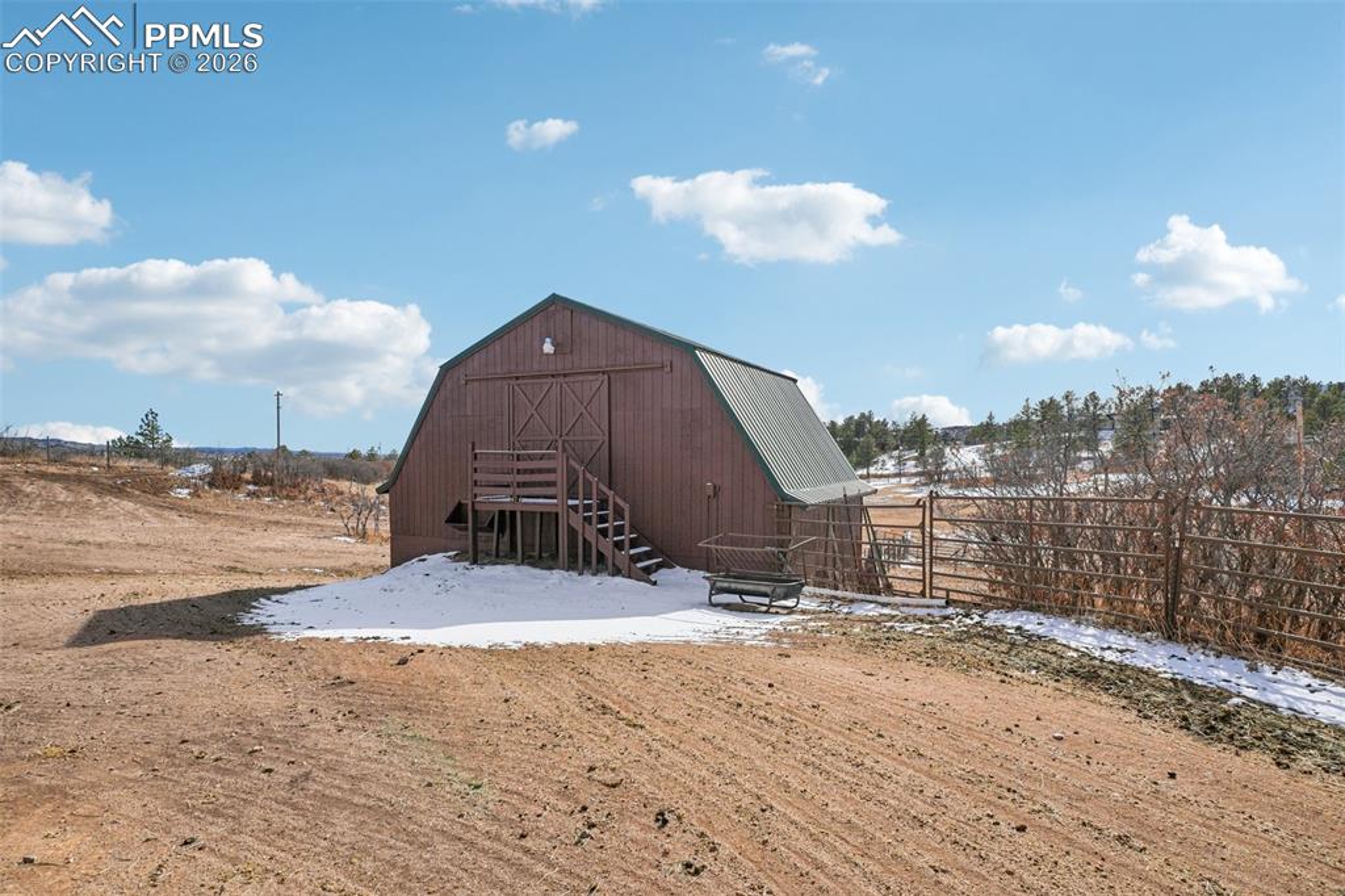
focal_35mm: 16
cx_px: 672
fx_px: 616
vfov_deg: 72.0
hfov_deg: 95.0
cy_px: 448
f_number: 8
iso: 100
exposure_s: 1/1000
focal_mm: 11
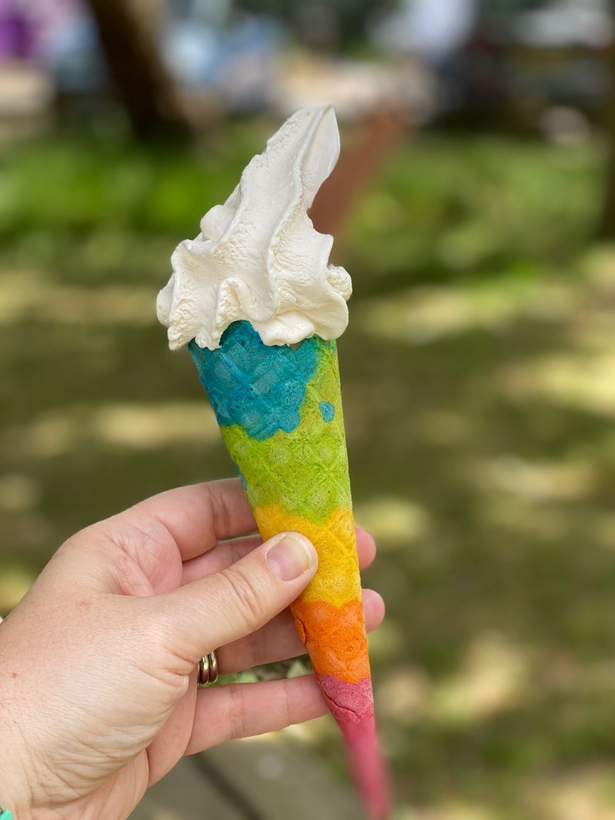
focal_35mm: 52
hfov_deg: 28.0
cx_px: 308
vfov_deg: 36.8
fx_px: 1232
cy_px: 410
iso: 20
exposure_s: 1/265
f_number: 2
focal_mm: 6
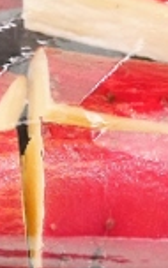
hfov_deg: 7.6
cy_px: 57
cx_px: 37
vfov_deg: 12.1
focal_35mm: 172
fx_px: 1260
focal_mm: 12
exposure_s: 1/60
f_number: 3.5
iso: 1600
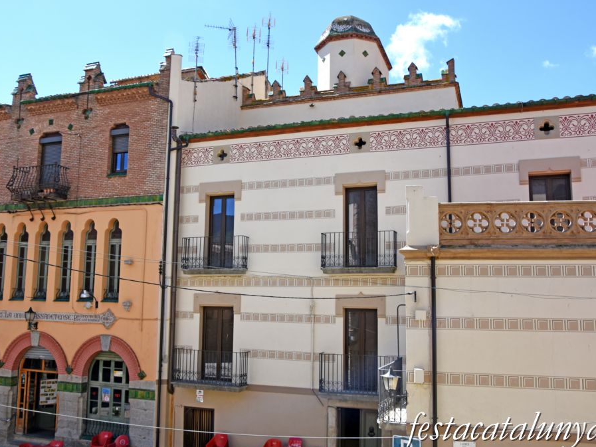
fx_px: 595
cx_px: 268
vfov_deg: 41.2
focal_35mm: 35
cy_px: 225
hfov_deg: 53.1
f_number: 9
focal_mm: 21
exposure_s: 1/320
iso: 250
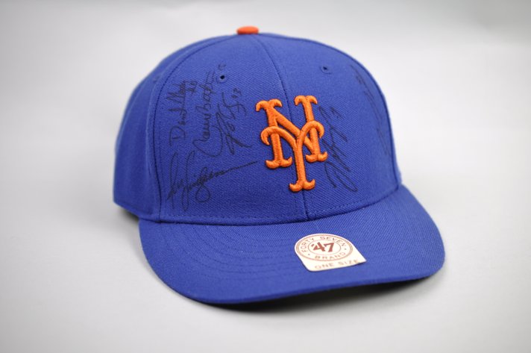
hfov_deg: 33.4
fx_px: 884
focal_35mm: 60
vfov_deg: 22.6
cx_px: 266
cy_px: 176
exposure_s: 1/40
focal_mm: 40
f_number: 3.2
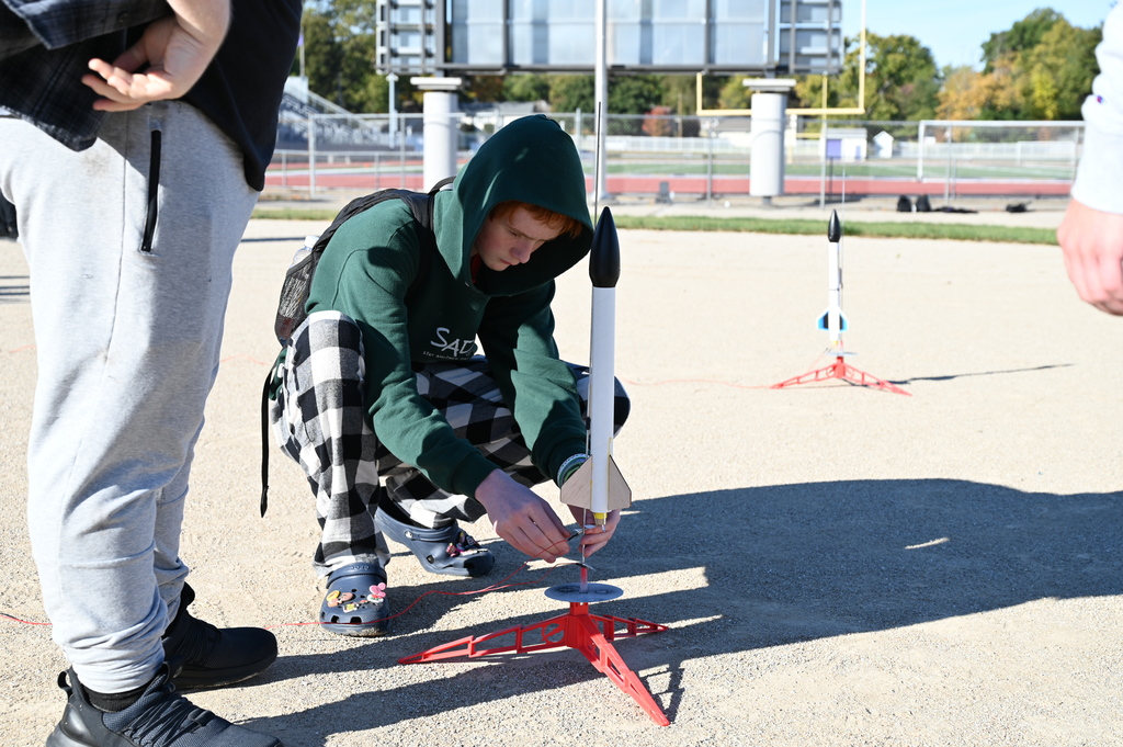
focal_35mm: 50
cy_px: 374
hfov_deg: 39.6
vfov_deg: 26.9
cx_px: 562
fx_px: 1558
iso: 100
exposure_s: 1/250
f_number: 5.6
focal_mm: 50
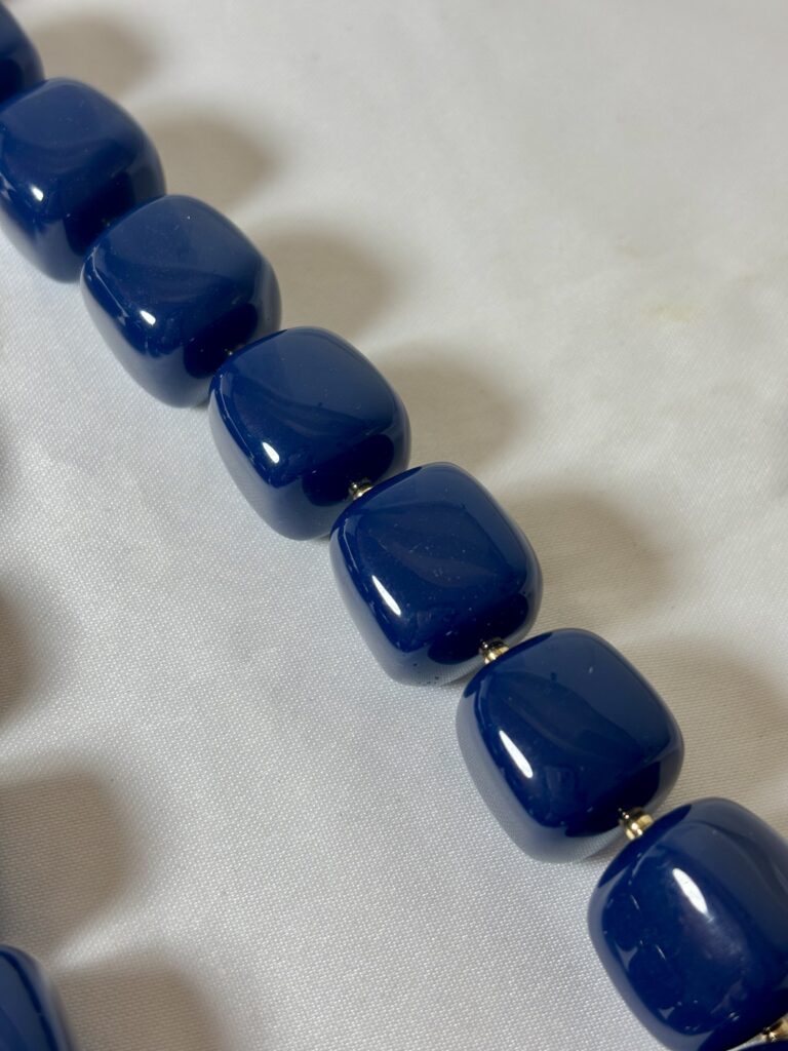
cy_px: 526
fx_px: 1578
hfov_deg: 28.0
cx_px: 394
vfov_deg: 36.8
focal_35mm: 52
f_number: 1.6
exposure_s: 1/100
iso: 25
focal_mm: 5.96
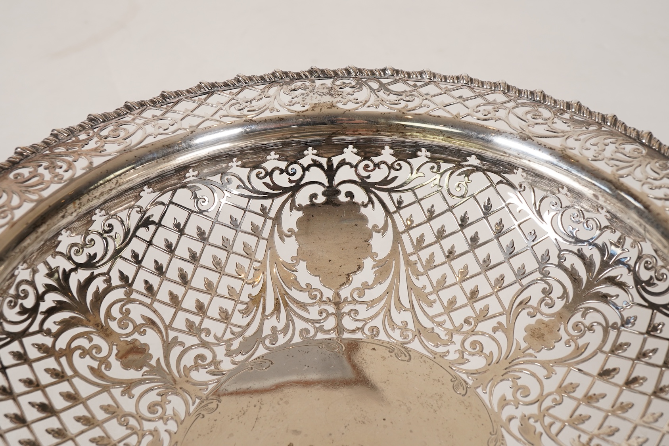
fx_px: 836
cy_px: 223
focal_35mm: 45
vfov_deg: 29.9
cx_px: 334
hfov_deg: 43.6
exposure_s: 1/125
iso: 320
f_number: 16
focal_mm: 30
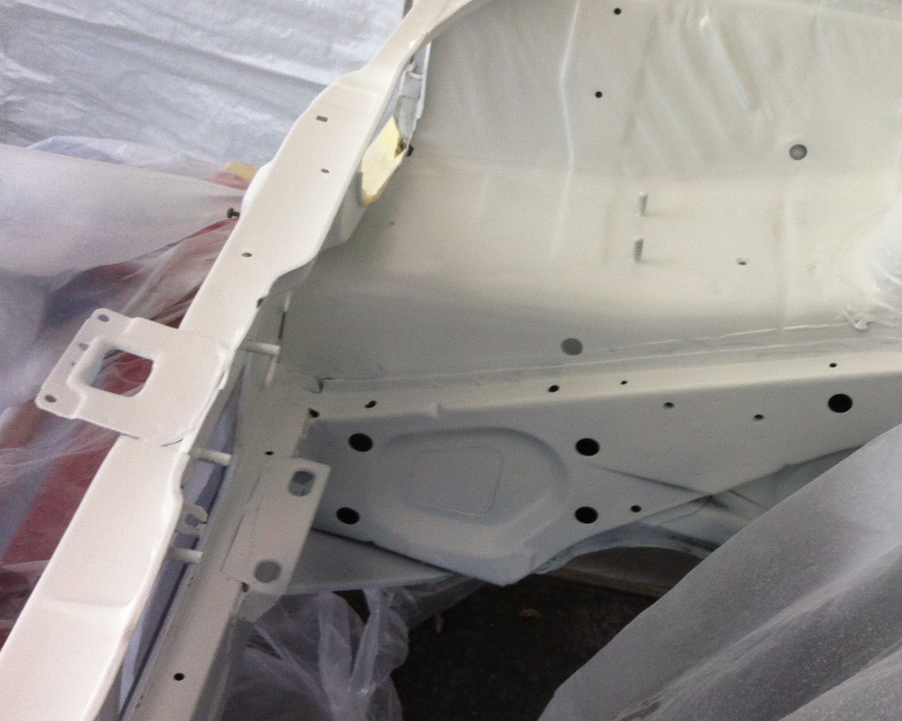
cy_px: 290
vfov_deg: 27.5
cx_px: 717
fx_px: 1468
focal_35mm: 55
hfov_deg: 33.2
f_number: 2.8
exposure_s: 1/24
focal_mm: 3.85
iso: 80
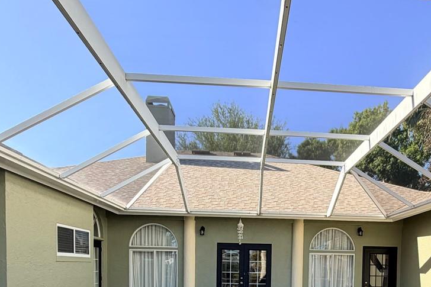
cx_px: 275
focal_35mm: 32
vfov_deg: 36.8
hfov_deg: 57.8
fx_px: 383
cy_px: 288
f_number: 2.2
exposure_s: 1/310
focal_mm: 2.22
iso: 50
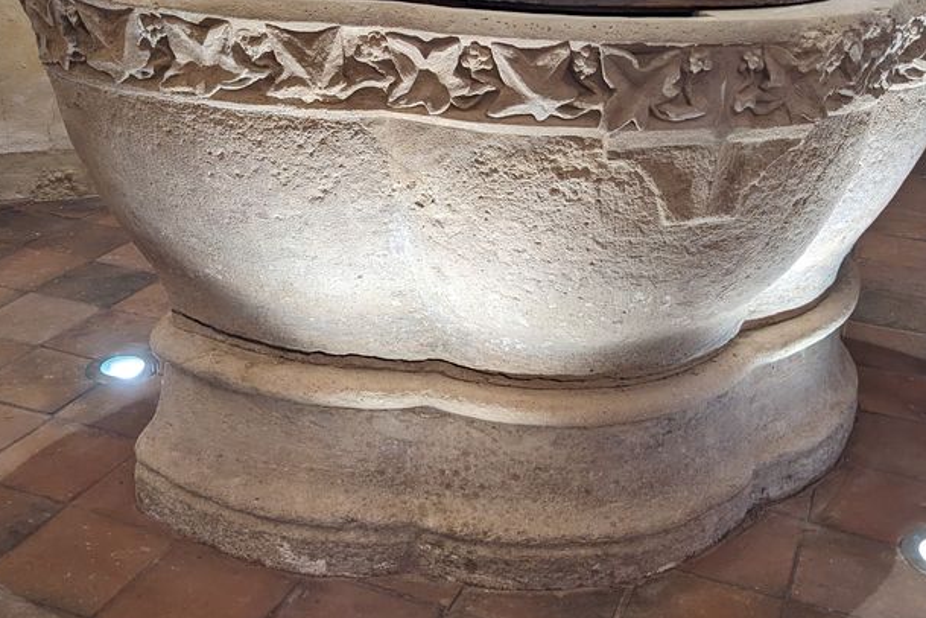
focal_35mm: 43
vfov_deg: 31.1
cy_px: 239
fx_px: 1106
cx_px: 480
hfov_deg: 45.4
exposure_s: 1/99.9
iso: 147
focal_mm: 4.38
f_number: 1.73
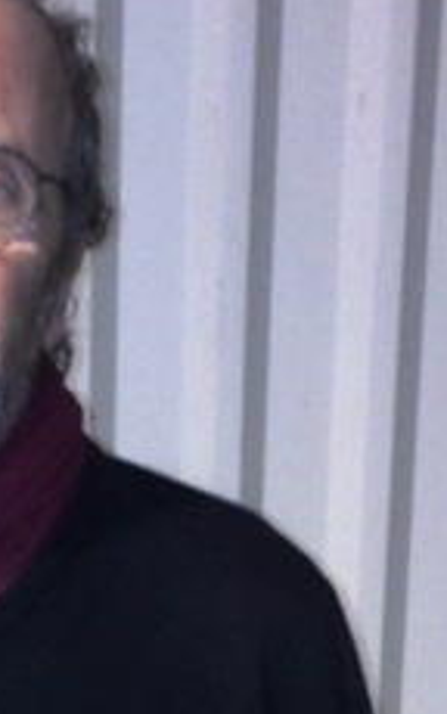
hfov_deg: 12.1
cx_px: -31
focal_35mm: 107
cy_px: 789
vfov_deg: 18.7
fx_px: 2083
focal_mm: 4.15
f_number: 2.2
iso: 100
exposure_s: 1/33
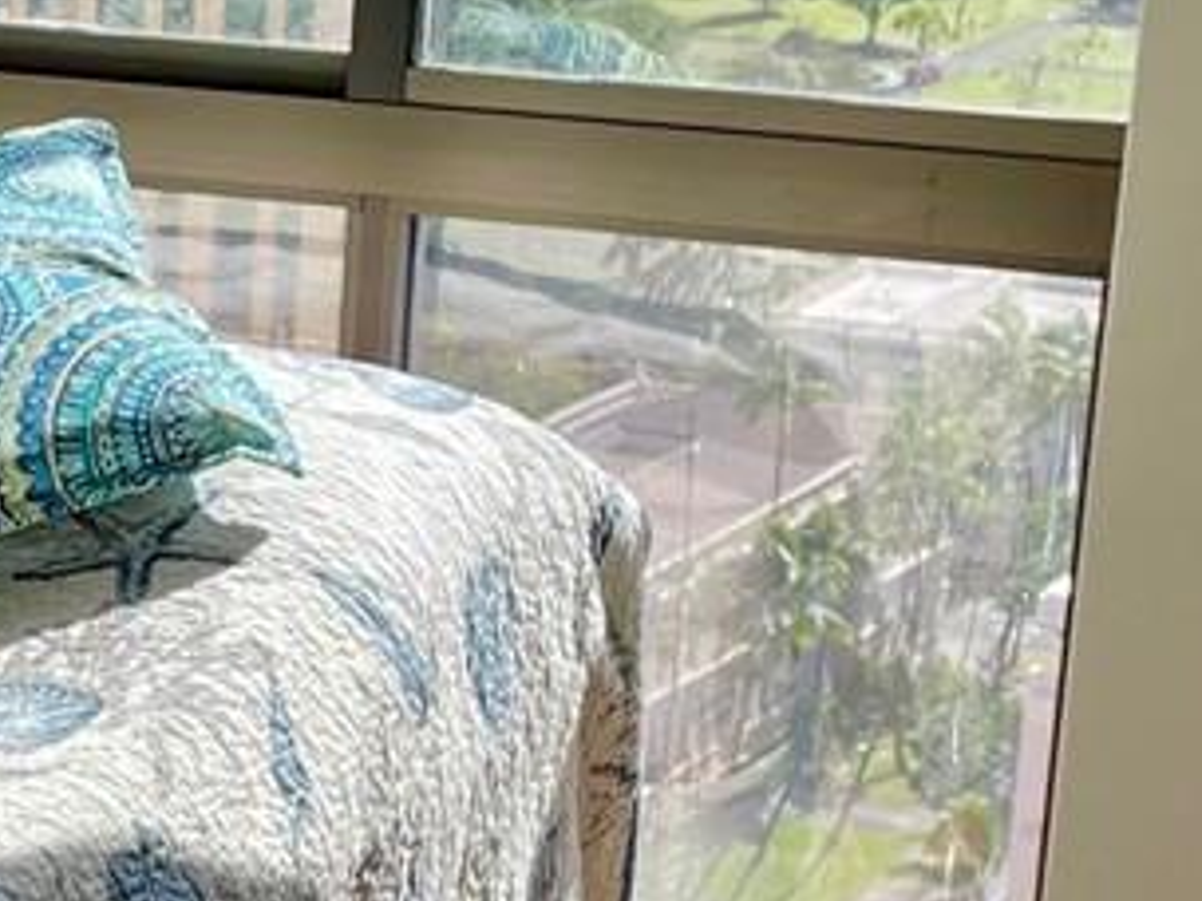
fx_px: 4757
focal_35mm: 137
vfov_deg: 10.7
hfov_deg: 13.7
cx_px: -471
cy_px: 877
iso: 32
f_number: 1.6
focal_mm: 4.2
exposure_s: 1/716
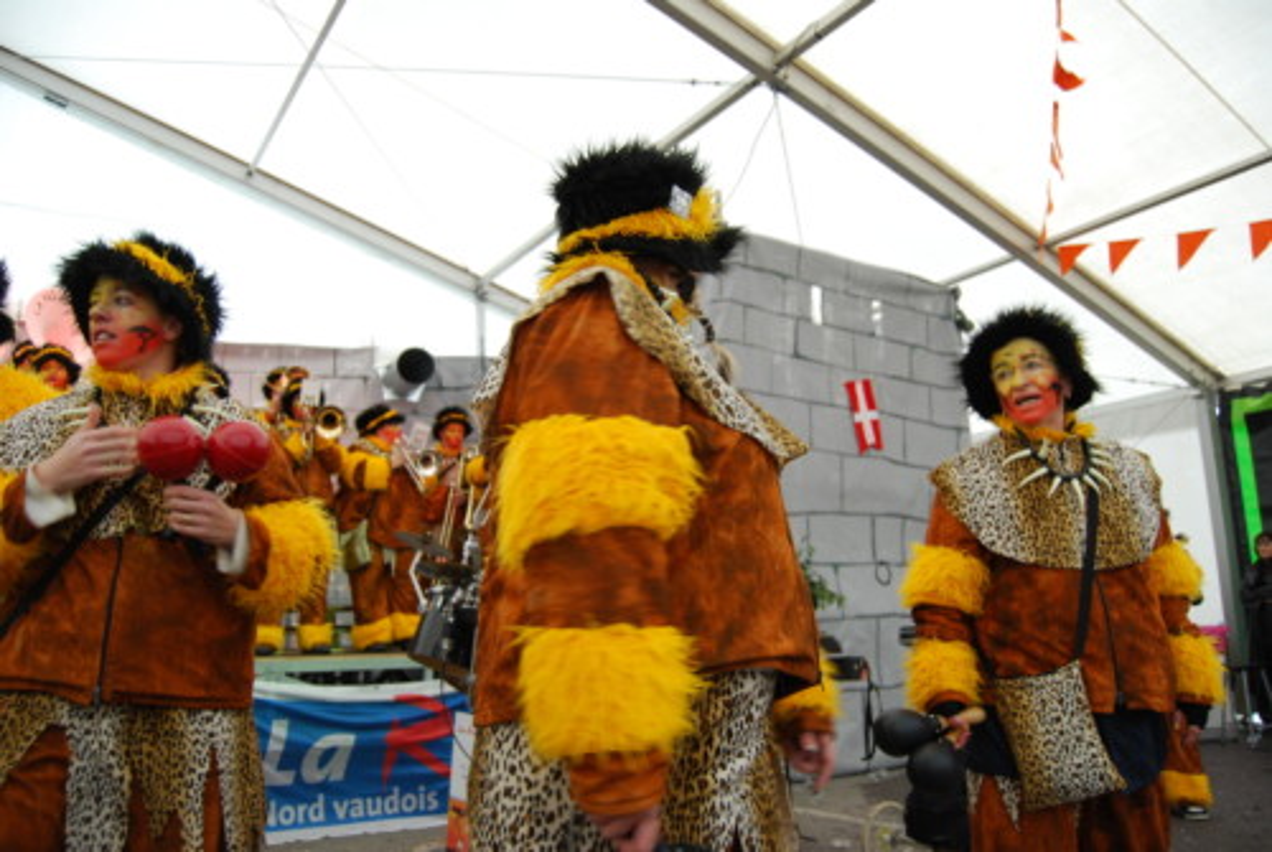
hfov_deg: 67.3
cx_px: 636
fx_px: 955
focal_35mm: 27
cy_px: 426
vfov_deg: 48.1
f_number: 3.5
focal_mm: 18
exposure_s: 1/50
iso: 200
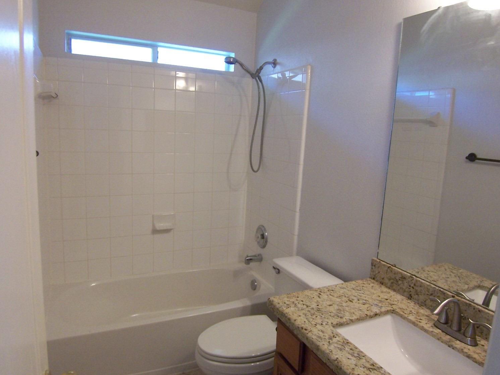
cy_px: 185
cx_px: 249
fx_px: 347
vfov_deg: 56.8
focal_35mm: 24
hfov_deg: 71.6
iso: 200
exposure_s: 1/30
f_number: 2.8
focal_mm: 3.8
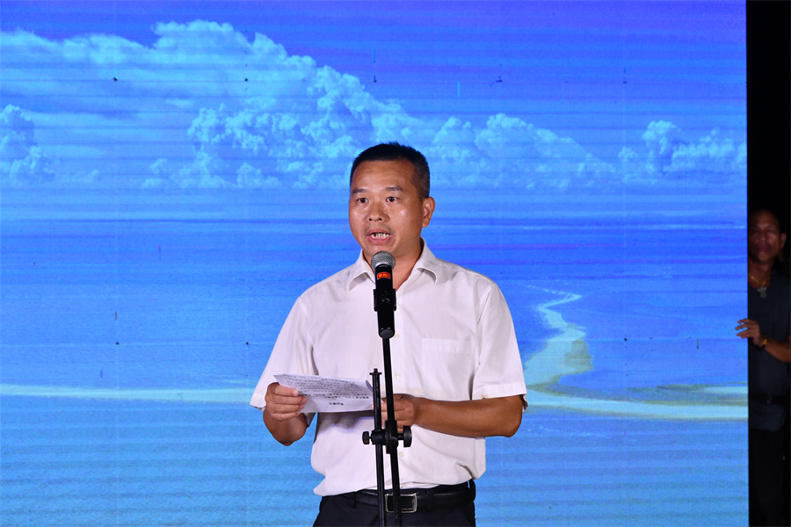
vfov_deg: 8.7
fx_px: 3449
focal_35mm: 157
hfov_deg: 13.1
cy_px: 264
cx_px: 396
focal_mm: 105
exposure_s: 1/160
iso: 800
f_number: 9
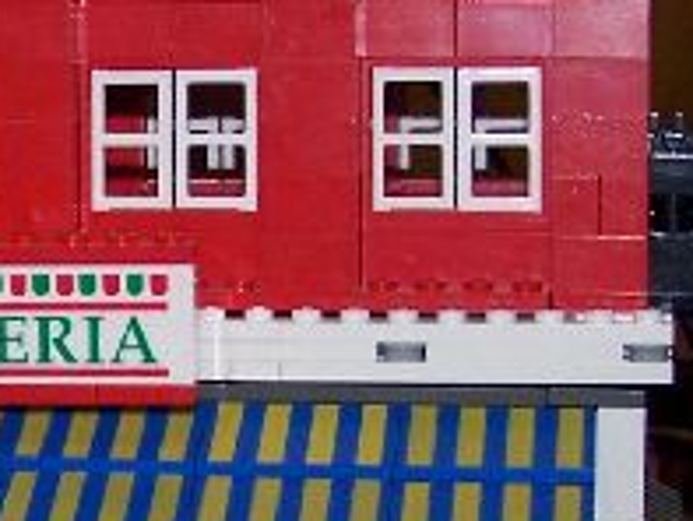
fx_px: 3065
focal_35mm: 153
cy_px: 422
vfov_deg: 9.7
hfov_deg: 12.7
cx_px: -35
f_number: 2.8
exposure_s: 1/60
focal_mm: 6.3
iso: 140
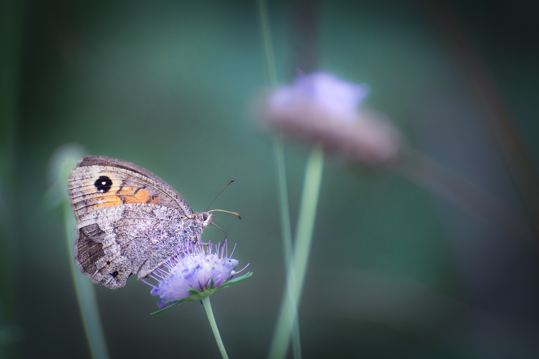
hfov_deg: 6.5
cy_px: 180
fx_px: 4716
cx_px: 270
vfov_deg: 4.4
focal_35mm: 315
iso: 500
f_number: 5.3
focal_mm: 210
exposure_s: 1/400
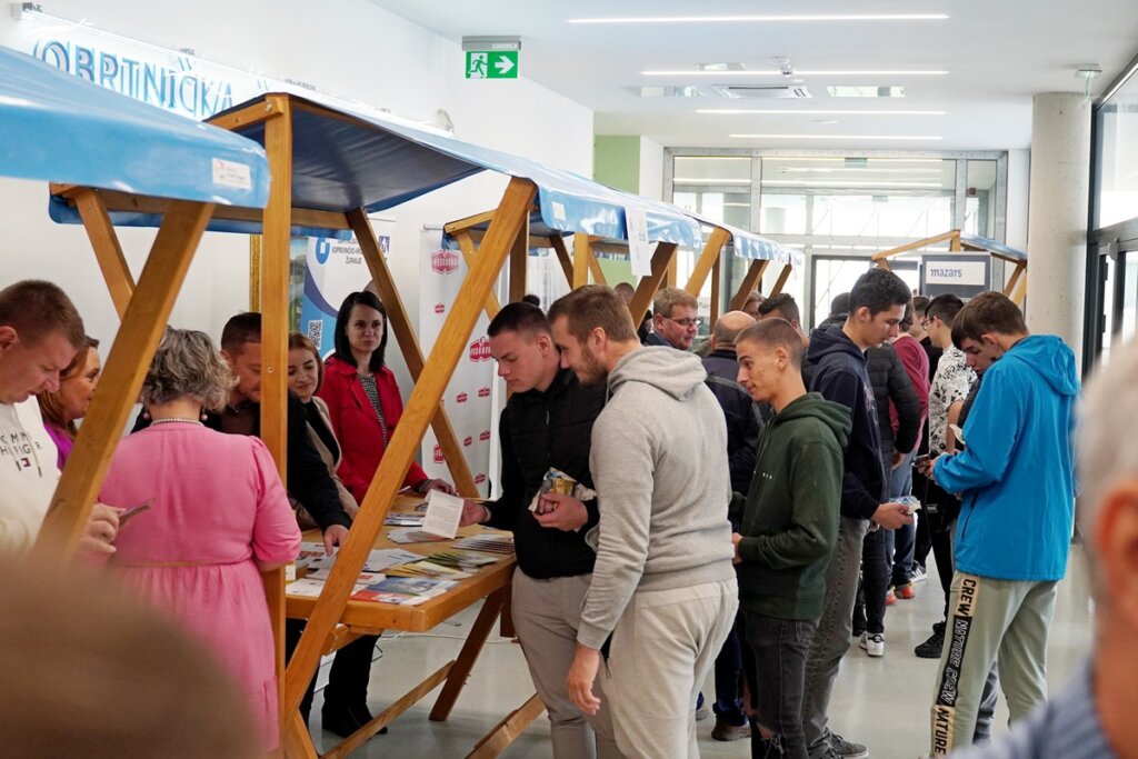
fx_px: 1328
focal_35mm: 42
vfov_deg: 31.9
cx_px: 569
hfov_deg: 46.4
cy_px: 380
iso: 1250
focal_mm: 28
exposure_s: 1/320
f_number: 2.8
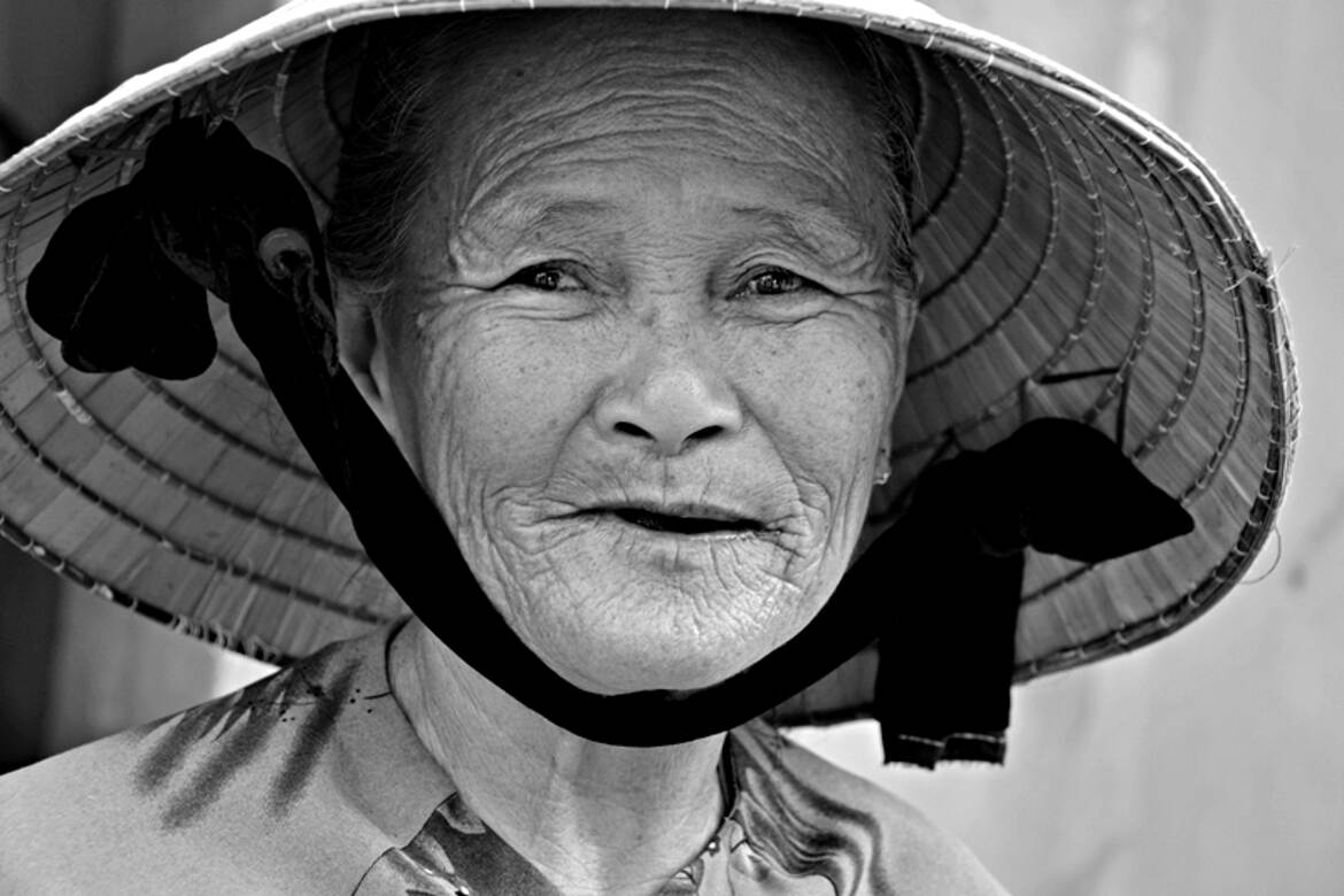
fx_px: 5320
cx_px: 672
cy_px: 448
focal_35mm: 142
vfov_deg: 9.6
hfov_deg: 14.4
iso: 400
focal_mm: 95
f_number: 5.6
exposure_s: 1/125
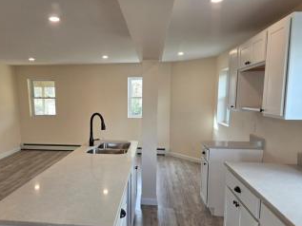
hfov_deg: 61.1
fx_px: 253
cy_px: 133
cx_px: 120
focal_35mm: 29
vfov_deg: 48.0
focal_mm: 5.4
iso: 80
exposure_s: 1/180
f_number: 1.8
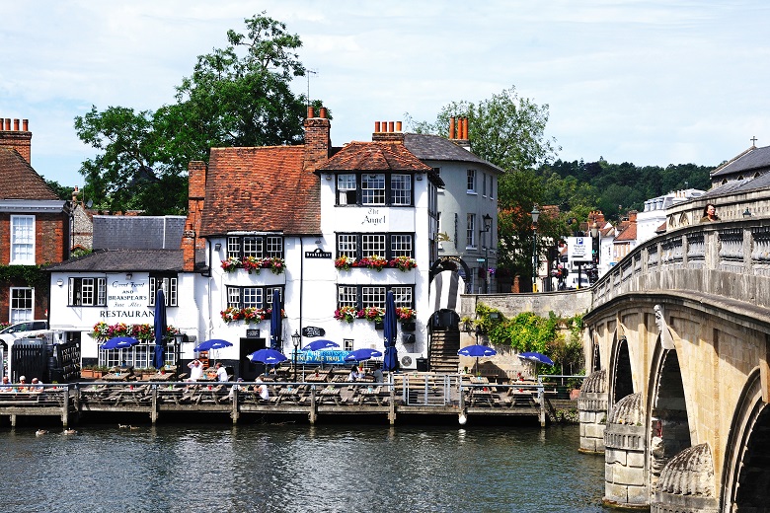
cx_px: 385
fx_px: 1668
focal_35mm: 78
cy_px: 256
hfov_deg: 26.0
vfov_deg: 17.5
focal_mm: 52
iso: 200
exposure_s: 1/320
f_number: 13
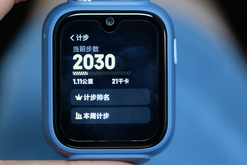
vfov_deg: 9.3
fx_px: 1009
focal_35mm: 147
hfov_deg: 14.0
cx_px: 110
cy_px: 76
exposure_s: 1/60
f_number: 4
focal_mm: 80
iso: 4000
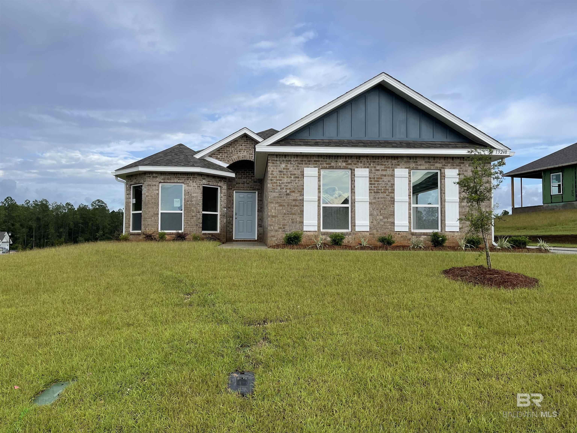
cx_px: 288
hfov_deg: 67.3
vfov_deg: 53.1
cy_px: 216
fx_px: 433
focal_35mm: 26
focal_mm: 5.1
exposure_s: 1/1976
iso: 32
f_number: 1.6
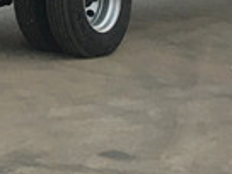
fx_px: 1146
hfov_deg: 10.8
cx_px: -196
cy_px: -258
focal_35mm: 171
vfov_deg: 8.0
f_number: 2.2
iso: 64
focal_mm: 4.15
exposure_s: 1/30
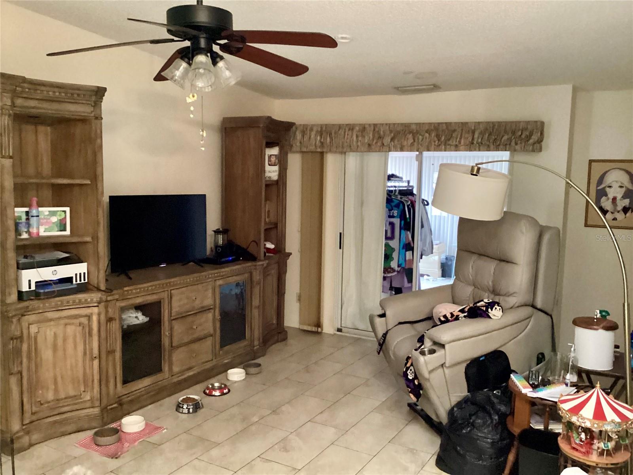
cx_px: 316
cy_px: 238
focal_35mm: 31
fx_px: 567
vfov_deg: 45.4
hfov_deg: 58.4
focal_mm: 3.3
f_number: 2.4
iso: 640
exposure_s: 1/25
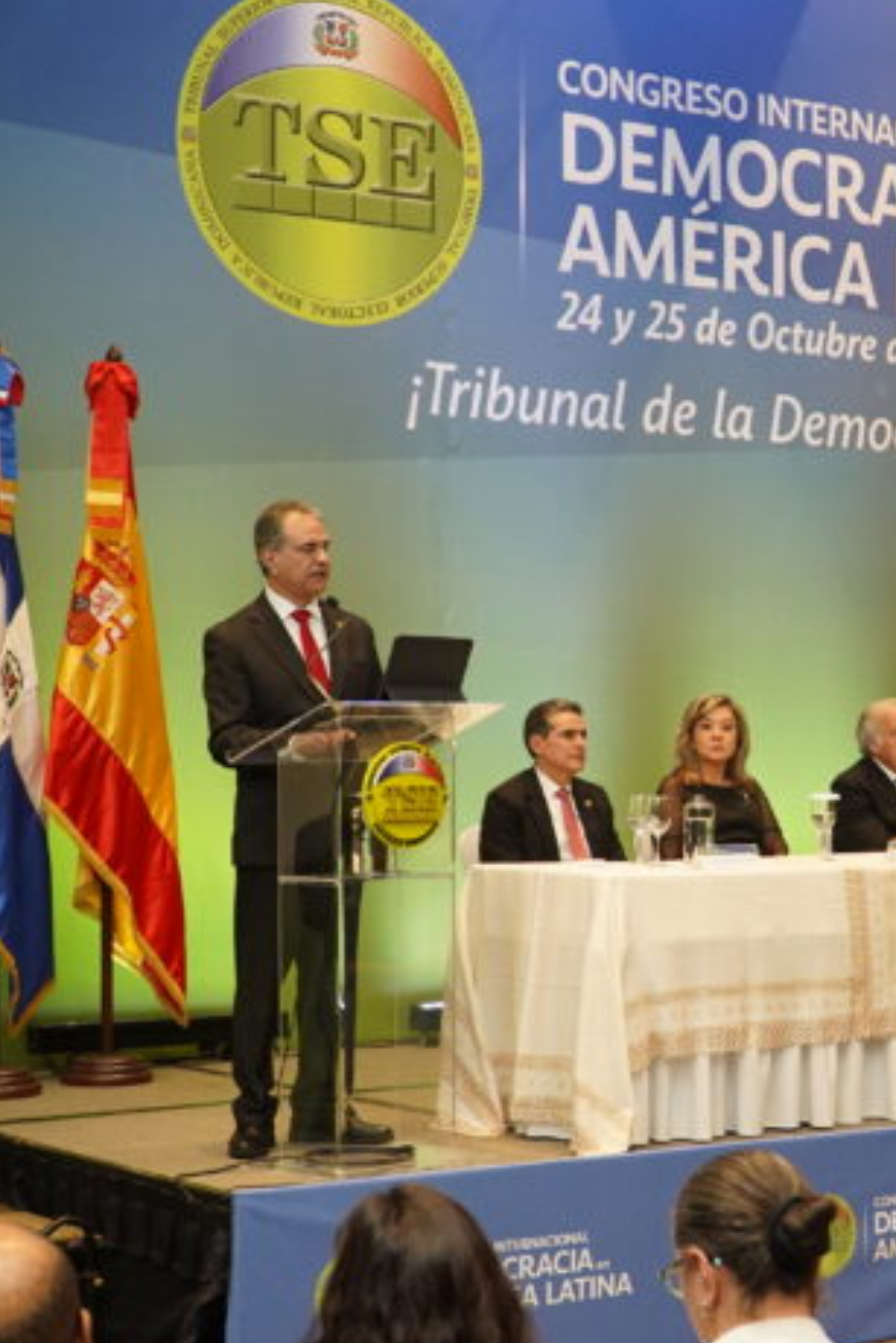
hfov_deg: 18.9
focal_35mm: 70
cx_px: 925
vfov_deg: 28.8
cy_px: 679
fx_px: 2611
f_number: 4
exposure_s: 1/160
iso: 2500
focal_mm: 31
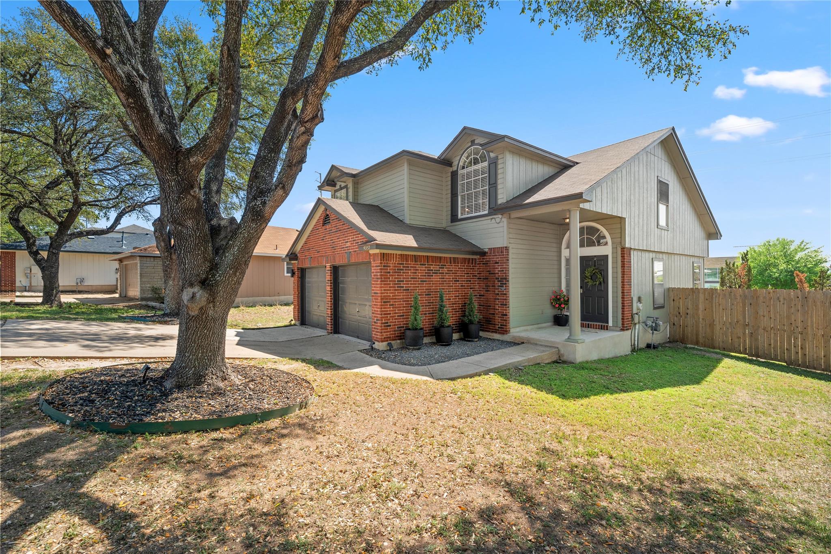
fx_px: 358
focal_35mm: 16
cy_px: 277
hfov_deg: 98.5
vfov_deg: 75.5
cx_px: 416
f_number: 8
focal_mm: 15.5
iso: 250
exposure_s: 1/50
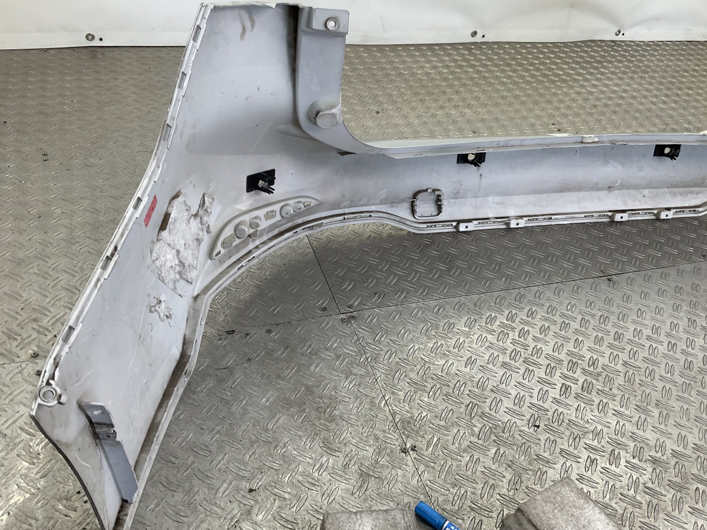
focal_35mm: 33
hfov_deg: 55.3
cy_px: 253
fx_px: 674
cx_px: 373
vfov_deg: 42.9
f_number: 1.8
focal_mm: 3
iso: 20
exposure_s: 1/120
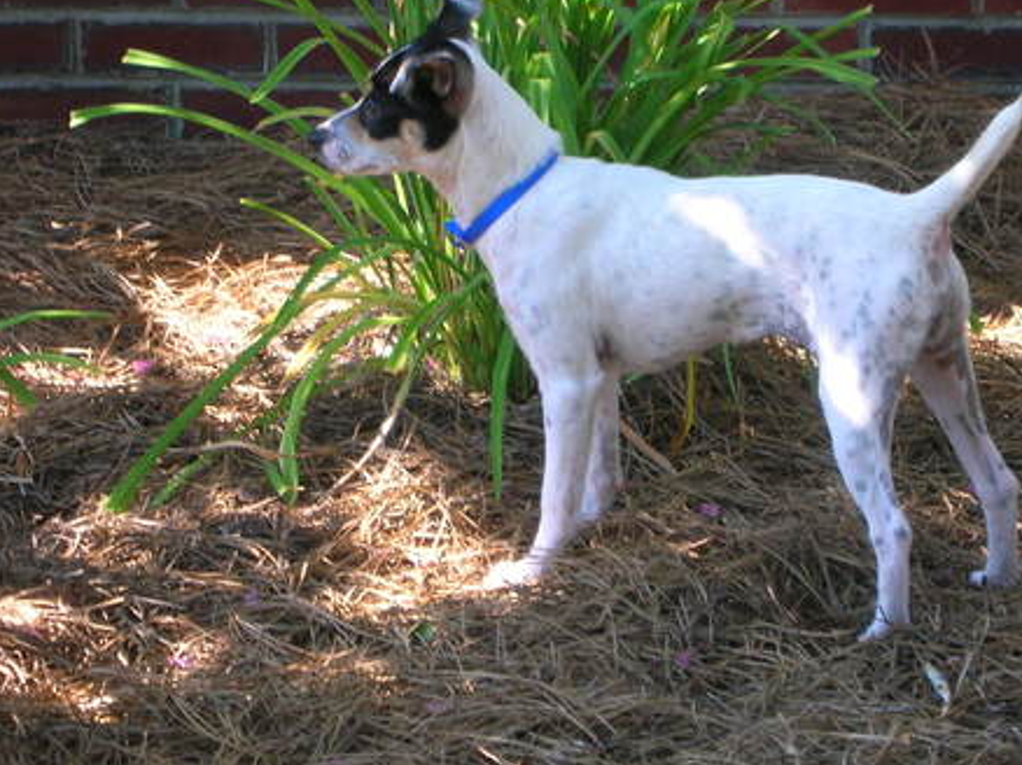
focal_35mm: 149
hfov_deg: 13.3
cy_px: 379
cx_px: 576
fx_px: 4397
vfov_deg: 9.9
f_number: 4.9
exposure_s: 1/41.7
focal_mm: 17.1
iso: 50
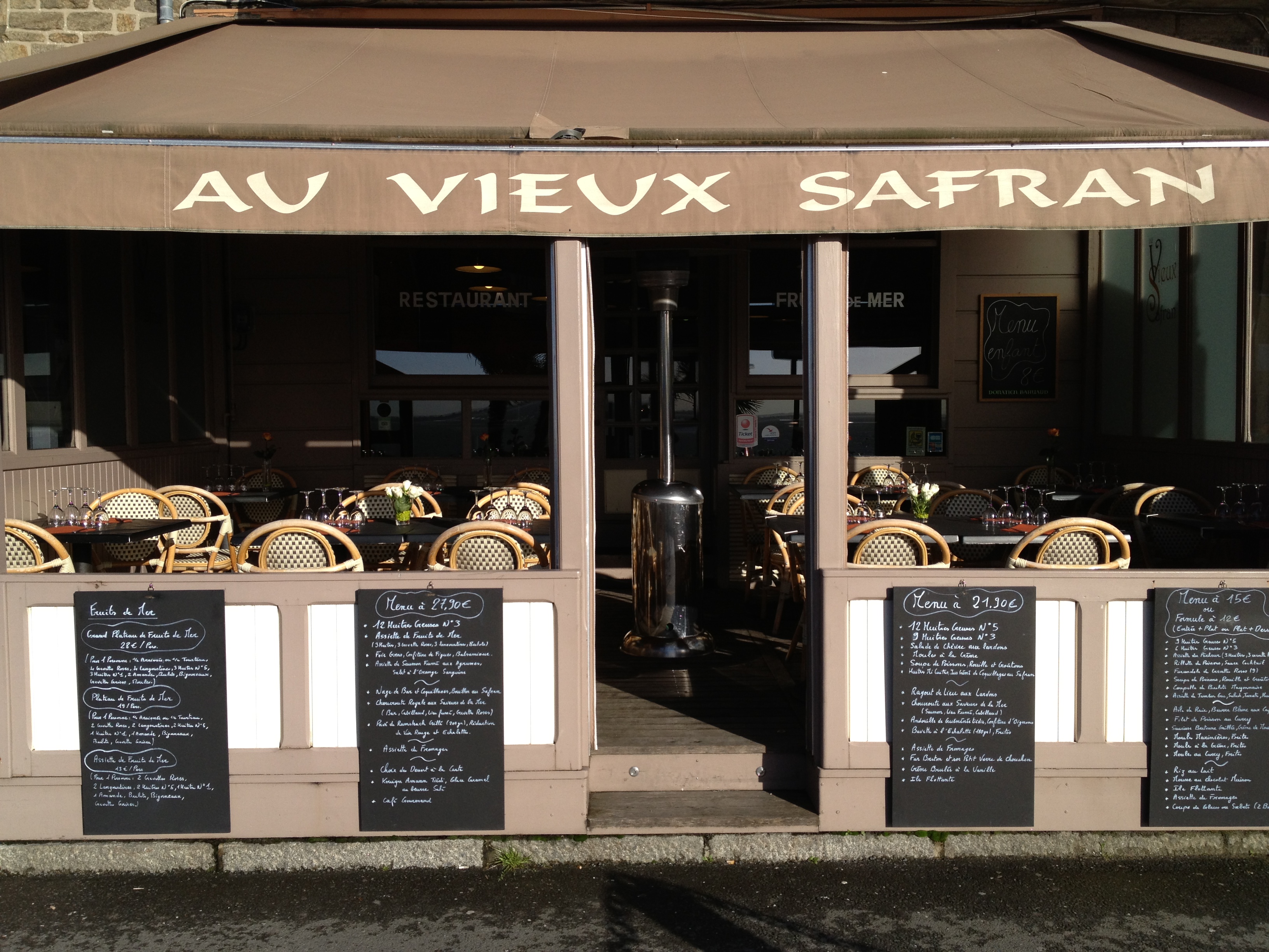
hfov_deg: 52.6
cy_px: 476
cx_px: 634
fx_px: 1283
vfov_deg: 40.7
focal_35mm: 35
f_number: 2.4
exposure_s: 1/1577
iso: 50
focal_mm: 4.28
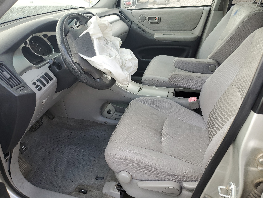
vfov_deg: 53.1
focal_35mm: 26
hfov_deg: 67.3
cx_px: 132
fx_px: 198
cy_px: 99
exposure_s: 1/263
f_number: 1.5
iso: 50
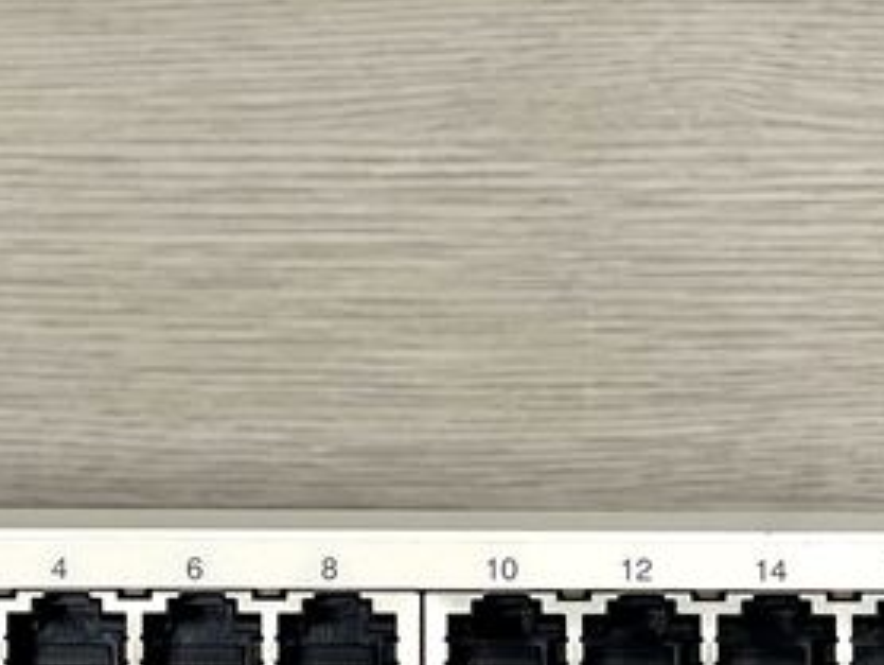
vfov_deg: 9.2
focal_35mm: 161
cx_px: 184
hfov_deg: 12.2
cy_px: 616
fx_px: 4115
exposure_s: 1/84
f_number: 2.2
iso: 100
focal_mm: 7.5
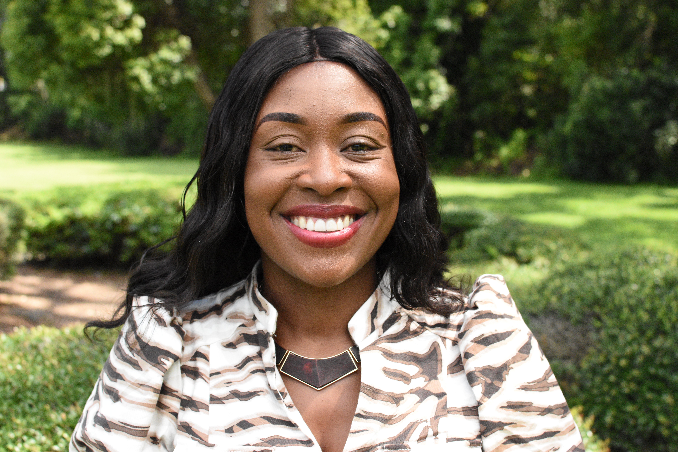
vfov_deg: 25.8
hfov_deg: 37.9
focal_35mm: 52
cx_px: 339
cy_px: 226
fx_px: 989
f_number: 4
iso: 3200
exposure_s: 1/4000
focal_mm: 35
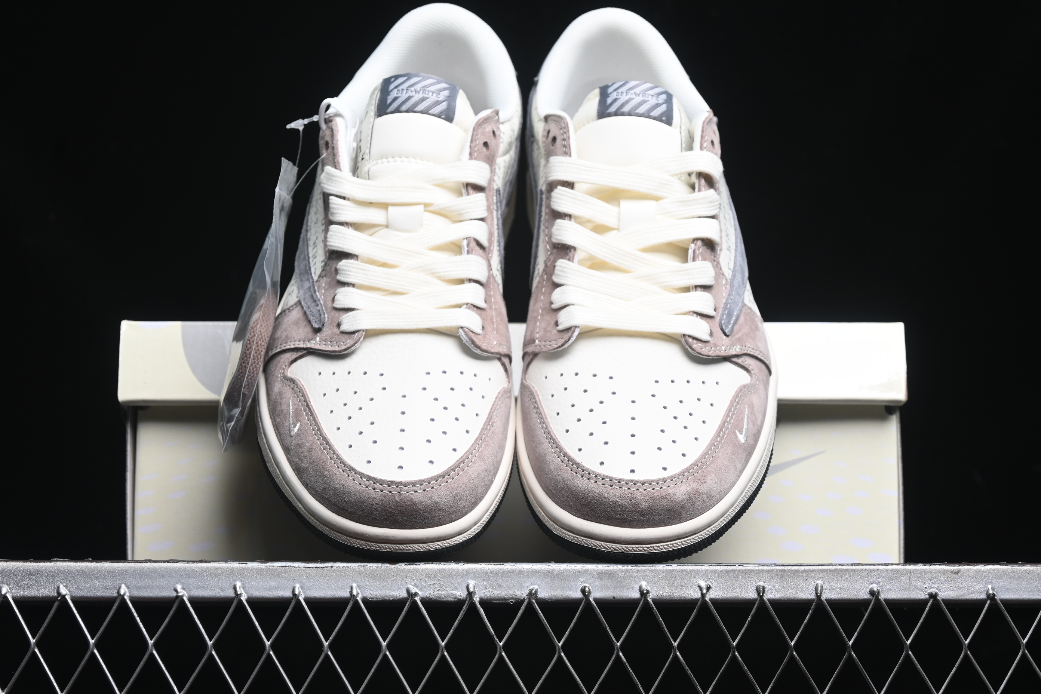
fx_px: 2169
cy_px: 347
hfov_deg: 27.0
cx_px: 520
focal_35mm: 75
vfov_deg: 18.2
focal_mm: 50
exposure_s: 1/60
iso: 160
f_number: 6.3
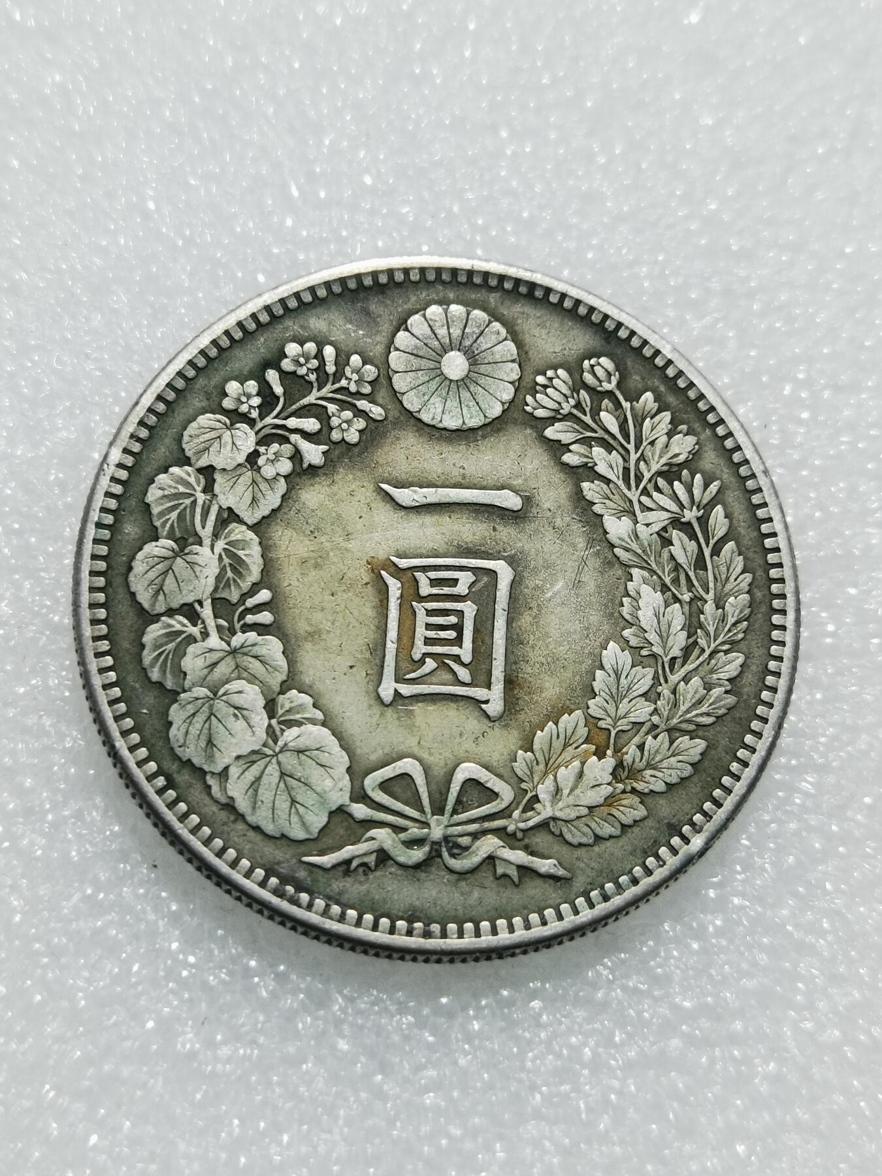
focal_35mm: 64
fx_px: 2174
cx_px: 441
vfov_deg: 30.3
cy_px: 588
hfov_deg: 22.9
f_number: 1.9
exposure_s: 1/100
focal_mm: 6.67
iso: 100
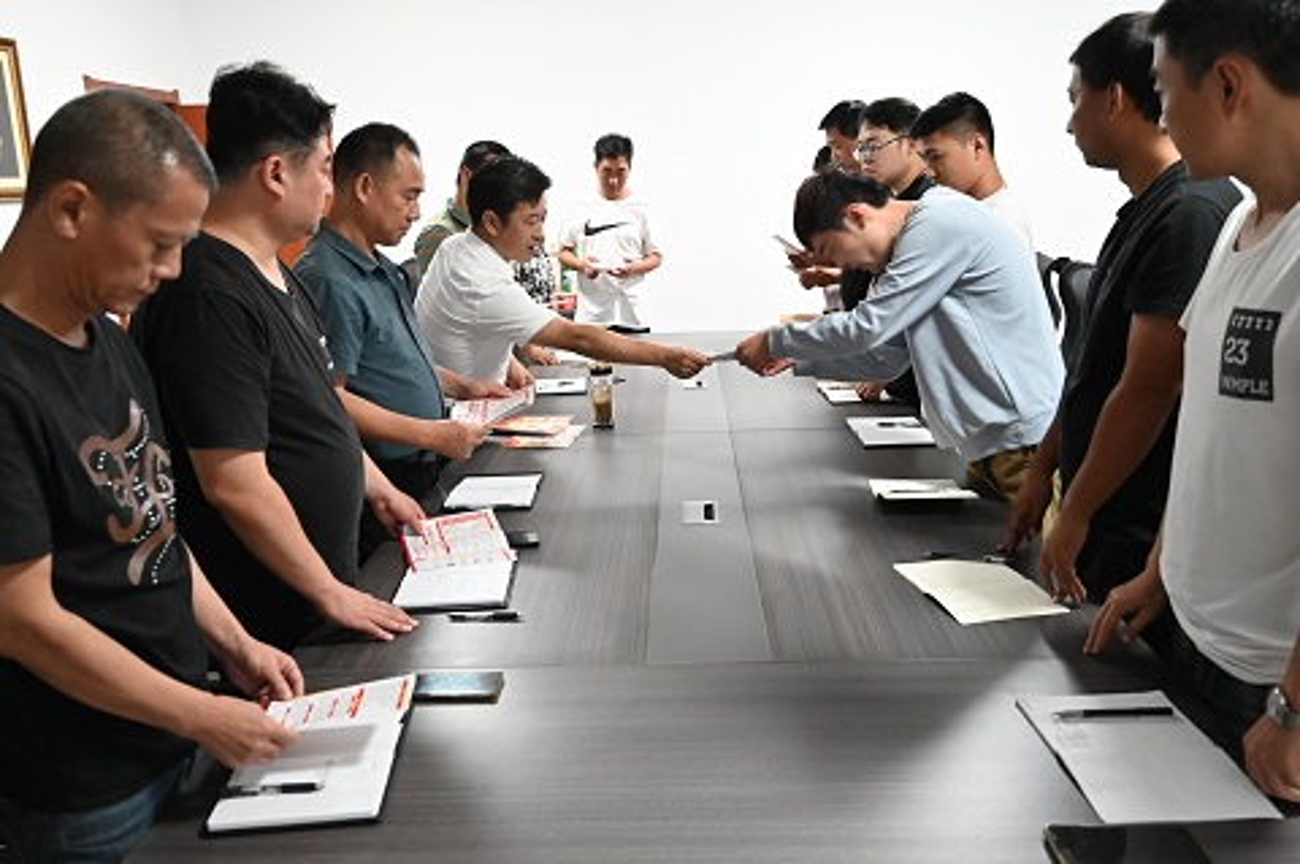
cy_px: 432
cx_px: 650
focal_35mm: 30
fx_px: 1064
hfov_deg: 62.8
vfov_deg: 44.2
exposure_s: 1/60
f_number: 4
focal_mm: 29.5
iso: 8000
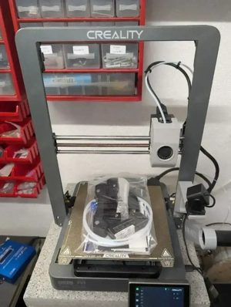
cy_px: 154
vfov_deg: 71.5
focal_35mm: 24
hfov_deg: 57.0
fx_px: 213
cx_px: 116
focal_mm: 6.9
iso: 230
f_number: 1.68
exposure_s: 1/29.4
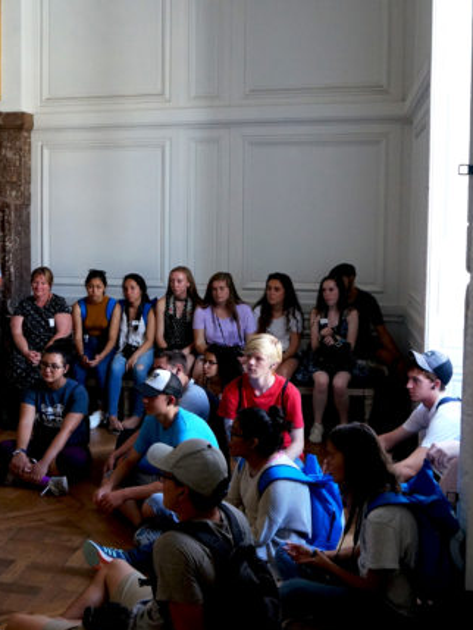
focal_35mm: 44
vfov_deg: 43.0
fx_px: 799
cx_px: 160
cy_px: 280
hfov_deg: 32.7
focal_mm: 17
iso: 1250
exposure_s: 1/160
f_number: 4
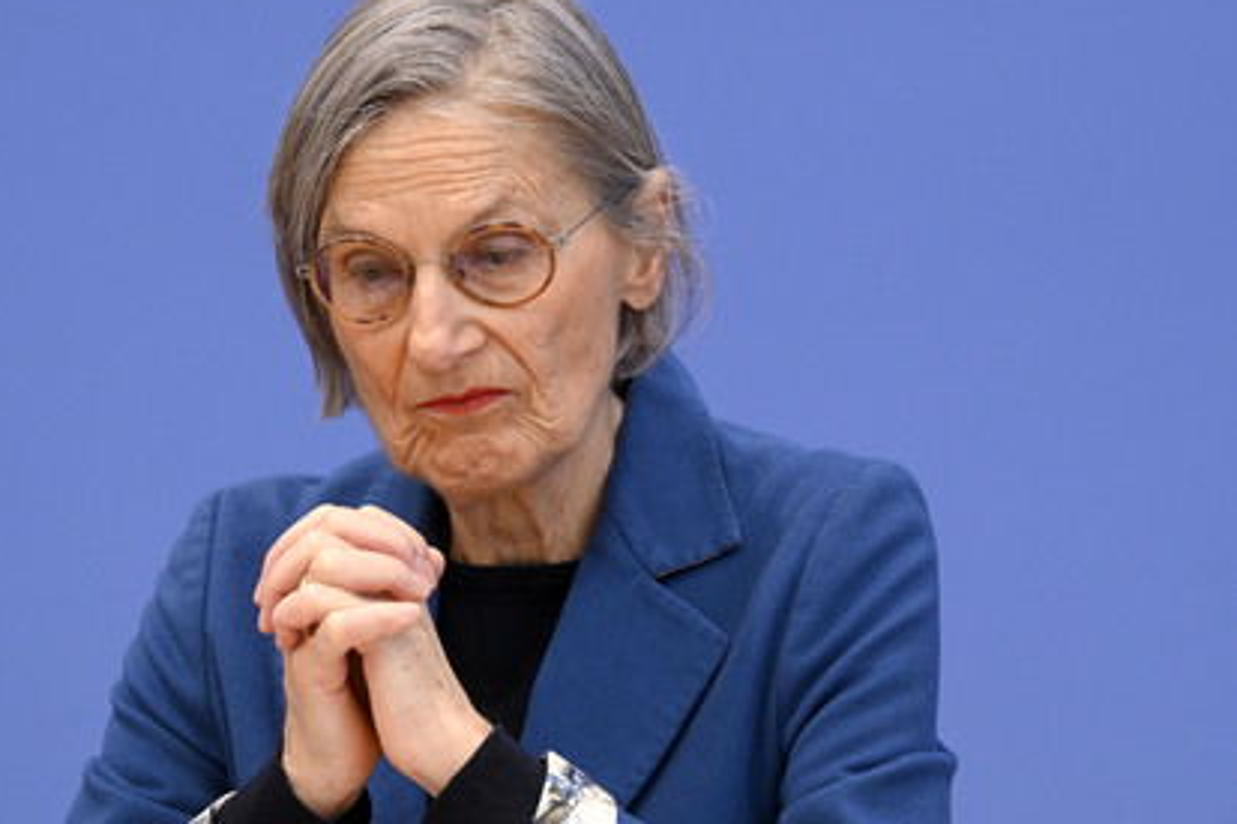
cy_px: 387
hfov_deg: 13.4
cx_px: 565
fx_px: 5255
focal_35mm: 153
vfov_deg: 9.0
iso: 5000
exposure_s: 1/640
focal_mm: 140
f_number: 5.6
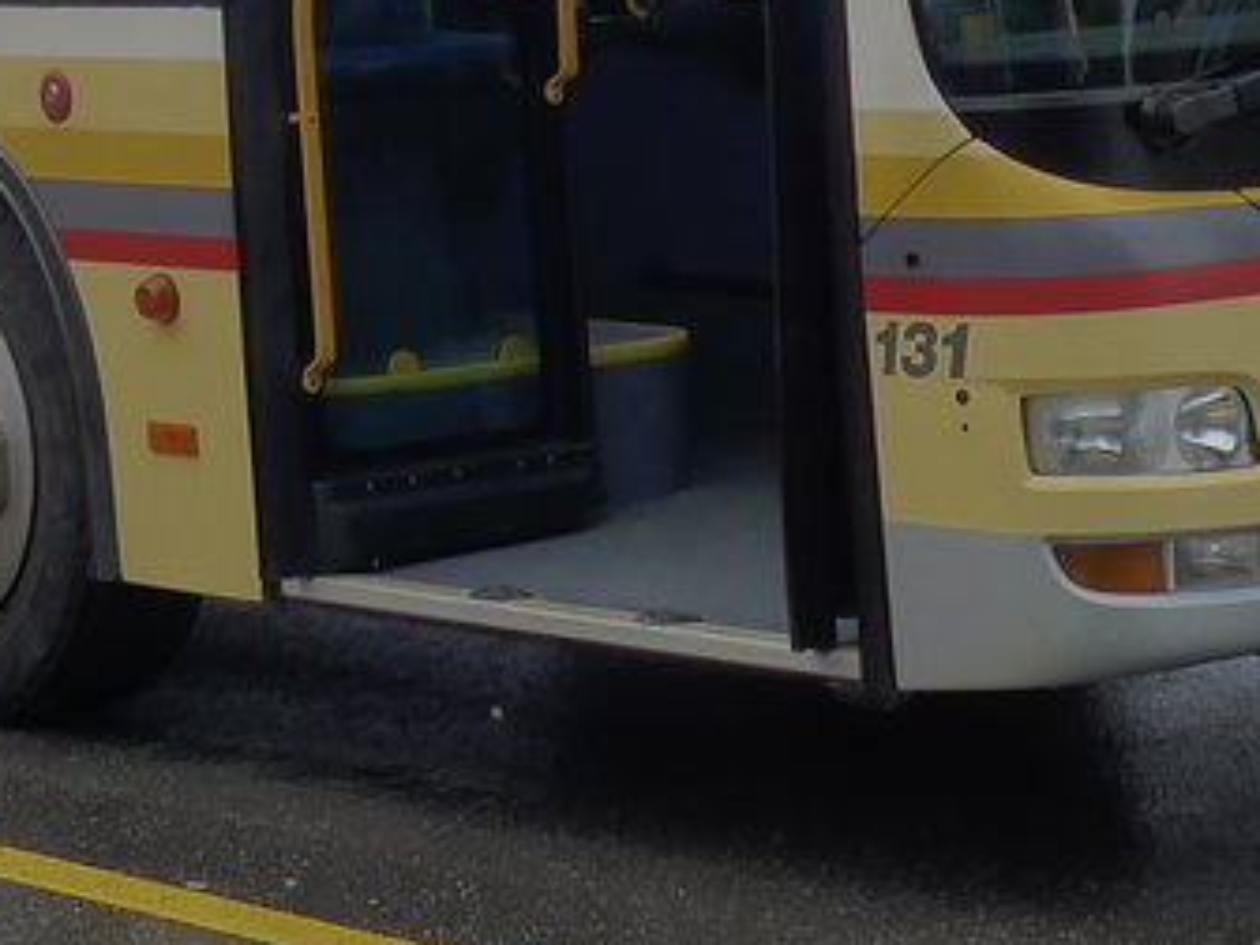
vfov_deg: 9.1
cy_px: -578
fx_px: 5715
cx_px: 158
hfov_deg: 12.5
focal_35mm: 157
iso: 160
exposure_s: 1/640
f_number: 4
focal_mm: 9
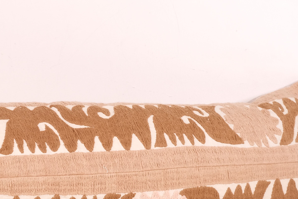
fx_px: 869
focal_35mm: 105
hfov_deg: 19.1
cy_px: 161
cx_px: 27
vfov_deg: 13.0
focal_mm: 26.5
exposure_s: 1/160
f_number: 11
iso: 80
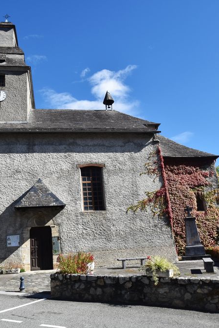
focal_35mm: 28
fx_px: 255
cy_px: 168
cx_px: 89
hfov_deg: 46.2
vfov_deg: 65.5
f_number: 9
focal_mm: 12
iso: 200
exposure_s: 1/320
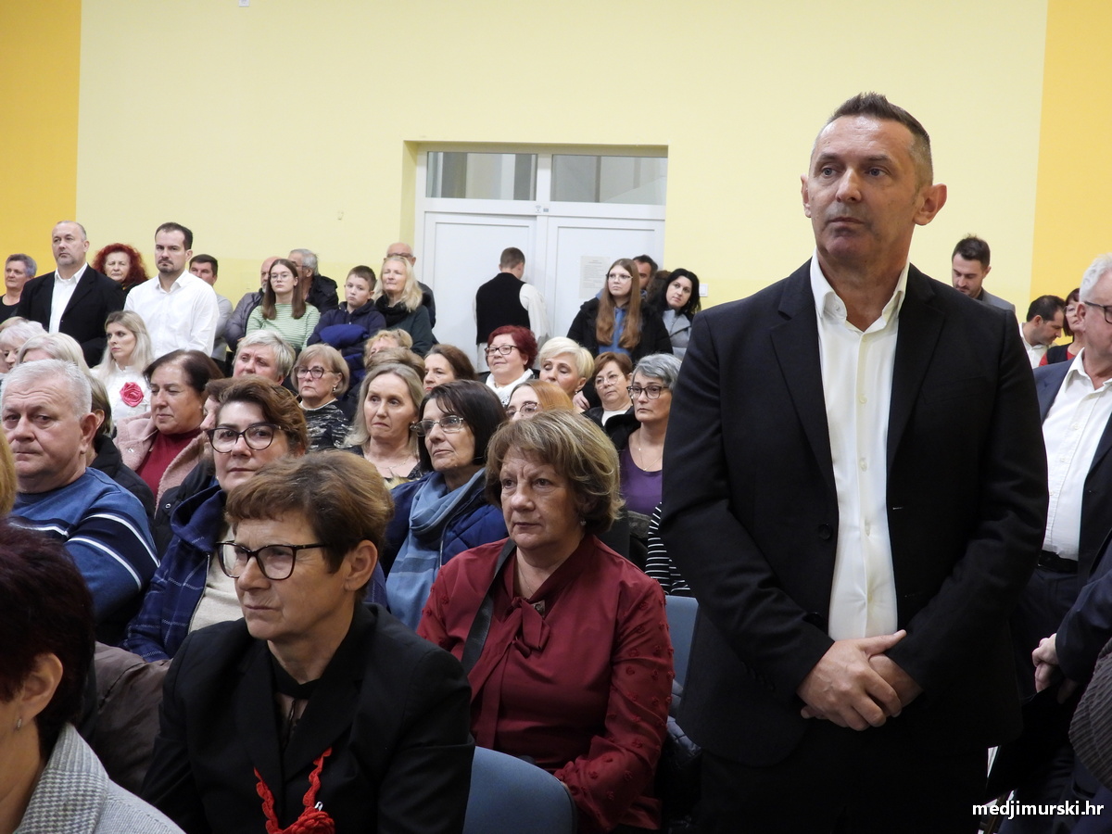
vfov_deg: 26.6
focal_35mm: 55
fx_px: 1767
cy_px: 417
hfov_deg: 34.9
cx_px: 556
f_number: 3.5
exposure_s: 1/20
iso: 400
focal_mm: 9.8
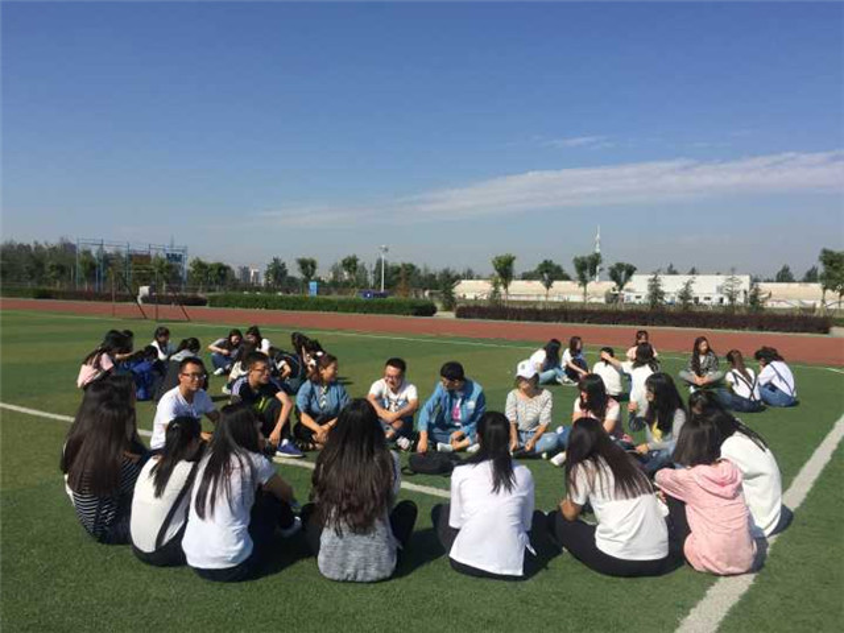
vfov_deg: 48.2
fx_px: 707
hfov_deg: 61.7
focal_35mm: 29
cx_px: 422
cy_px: 316
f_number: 2.2
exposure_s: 1/3049
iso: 32
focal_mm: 4.15
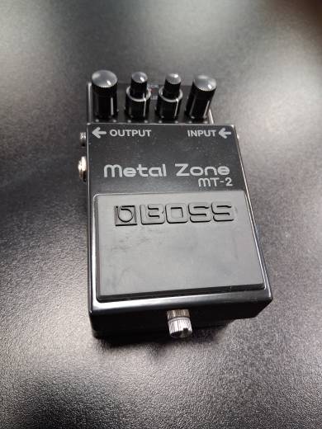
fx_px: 322
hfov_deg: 53.1
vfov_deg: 67.3
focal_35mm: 26
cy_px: 214
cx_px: 161
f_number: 1.8
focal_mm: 3.98
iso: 500
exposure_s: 1/40
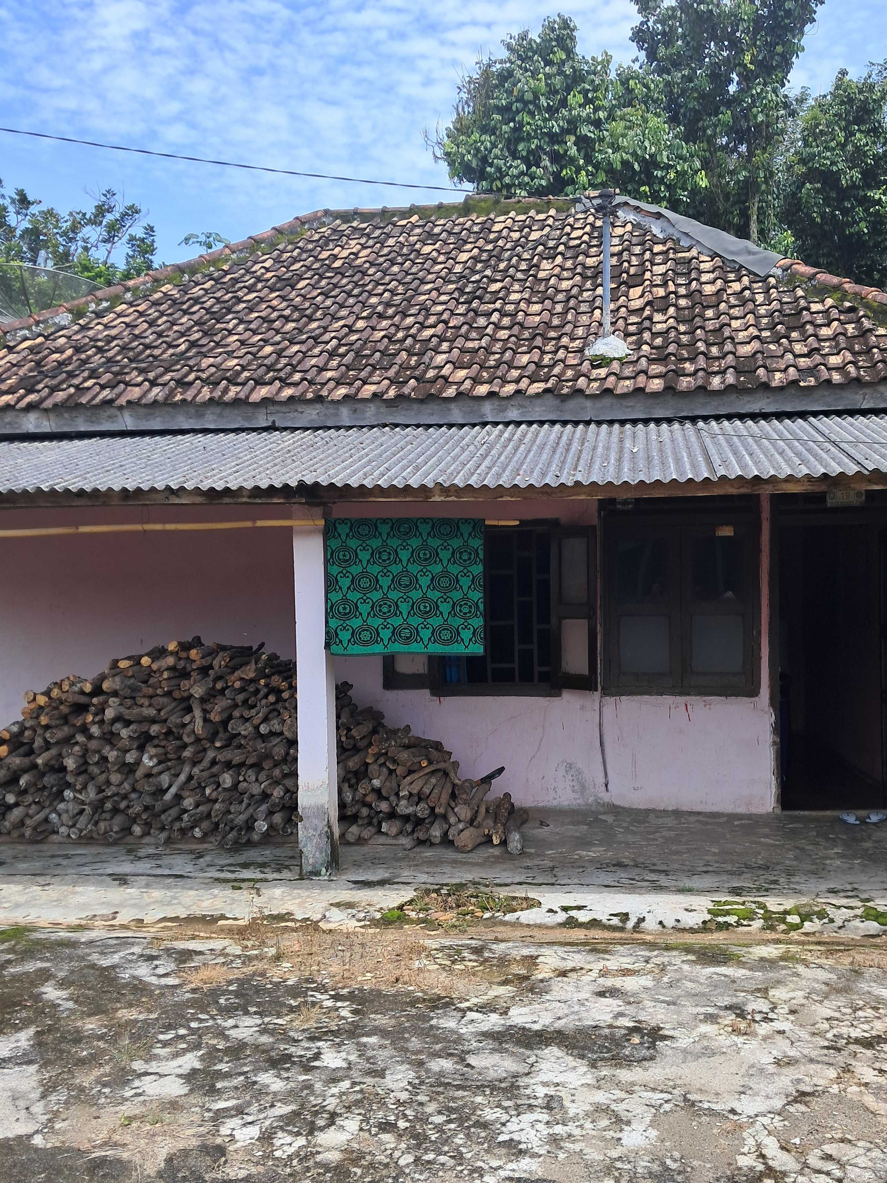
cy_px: 625
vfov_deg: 56.8
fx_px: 1093
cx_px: 504
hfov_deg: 44.1
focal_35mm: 32
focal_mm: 4
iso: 50
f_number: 1.8
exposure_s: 1/714
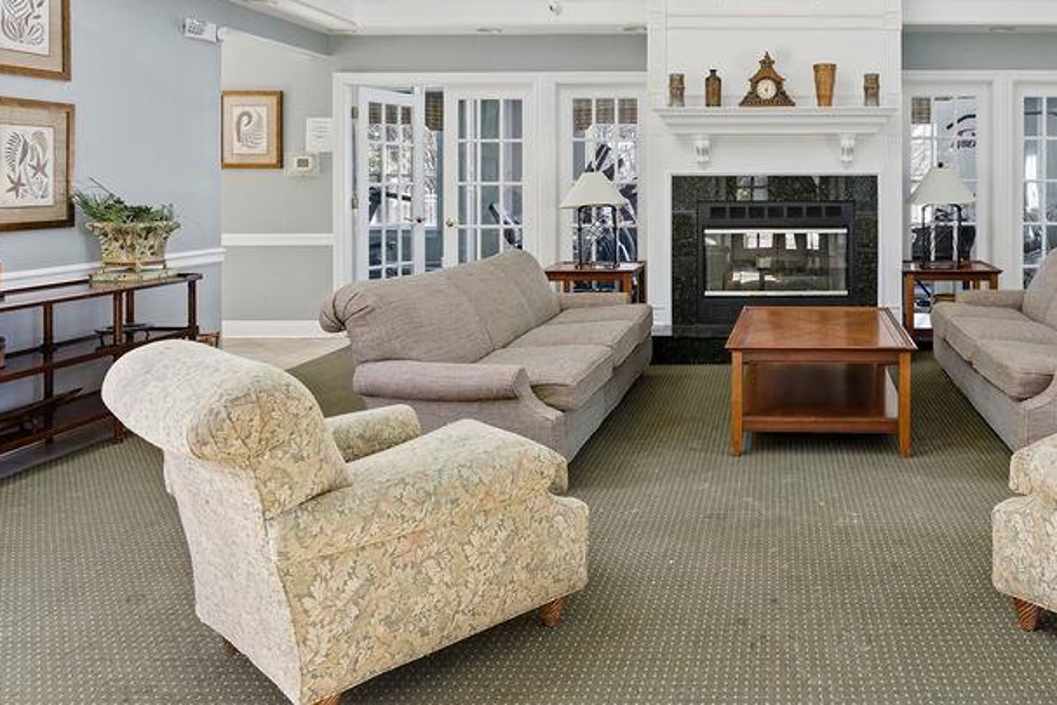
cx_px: 784
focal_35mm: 28
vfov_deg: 43.8
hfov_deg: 62.3
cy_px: 114
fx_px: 818
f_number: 8
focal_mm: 16.5
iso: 100
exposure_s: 1/13
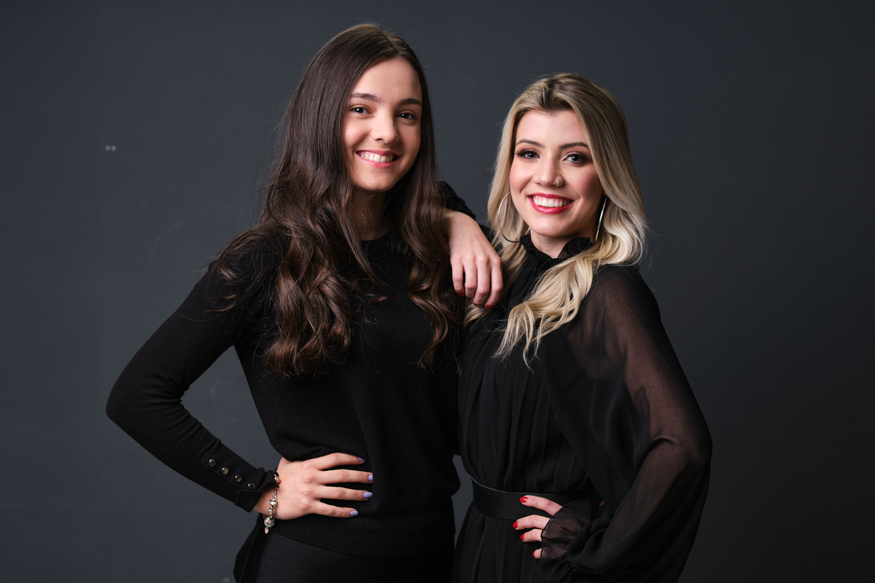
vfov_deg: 18.2
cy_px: 292
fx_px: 1823
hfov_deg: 27.0
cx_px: 438
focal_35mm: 75
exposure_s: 1/125
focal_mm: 50
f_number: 3.2
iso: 160
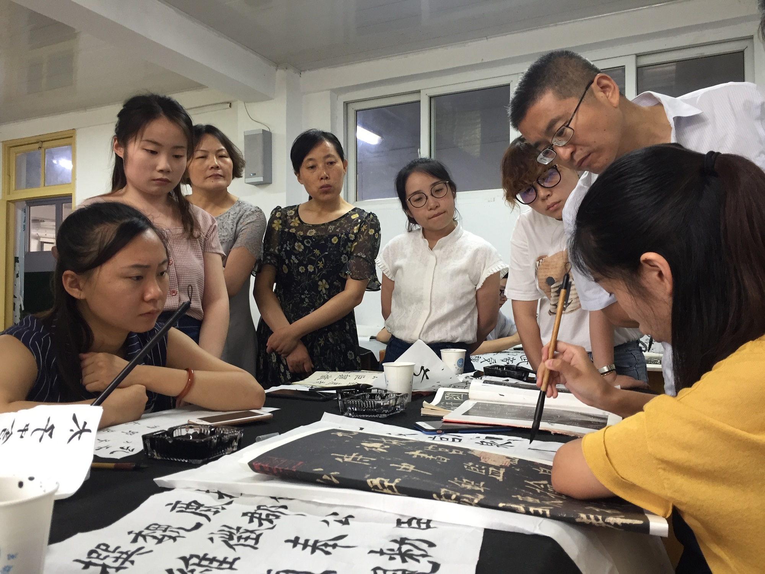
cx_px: 382
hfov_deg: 61.7
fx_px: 641
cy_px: 287
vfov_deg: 48.2
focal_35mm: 29
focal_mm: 4.15
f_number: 2.2
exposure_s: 1/33
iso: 125
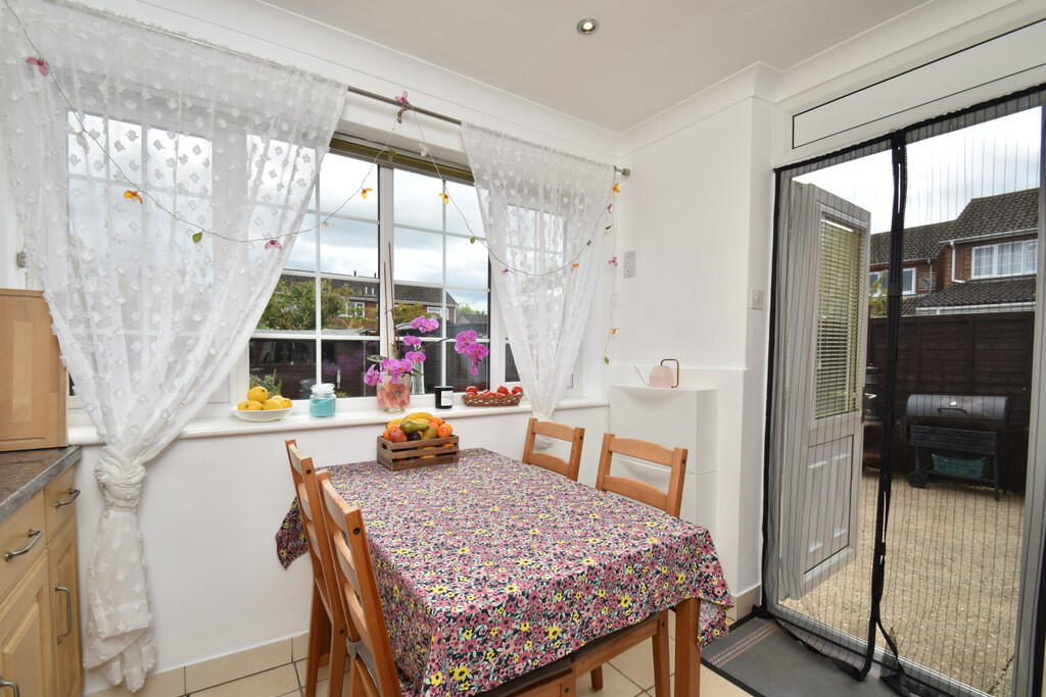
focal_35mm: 15
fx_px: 436
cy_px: 348
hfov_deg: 100.4
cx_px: 523
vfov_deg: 77.3
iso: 125
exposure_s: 1/200
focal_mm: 10
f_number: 8
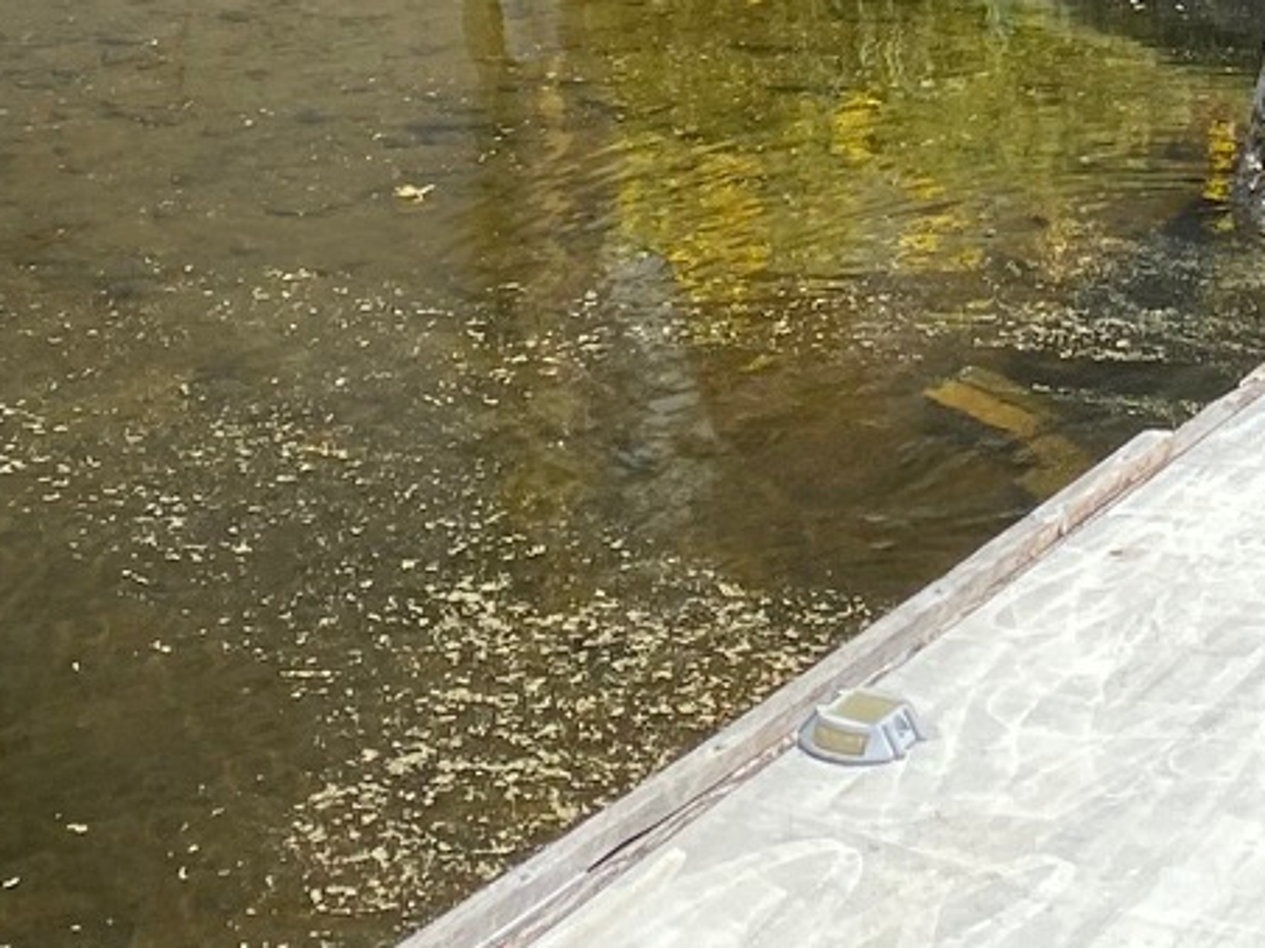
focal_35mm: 116
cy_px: -1024
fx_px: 4239
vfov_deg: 11.4
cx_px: 1349
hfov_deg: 16.5
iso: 32
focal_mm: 4.25
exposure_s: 1/1193
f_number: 1.8
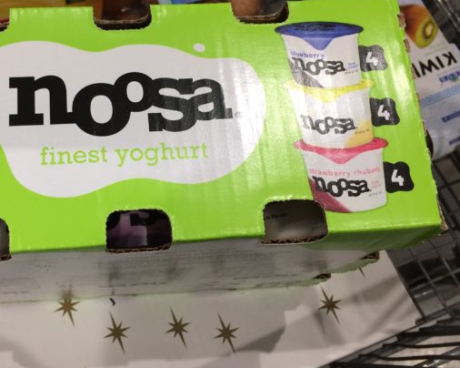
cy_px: 142
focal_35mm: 43
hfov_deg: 42.2
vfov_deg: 34.7
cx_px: 145
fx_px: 585
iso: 32
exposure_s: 1/30
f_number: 2.2
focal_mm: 4.15
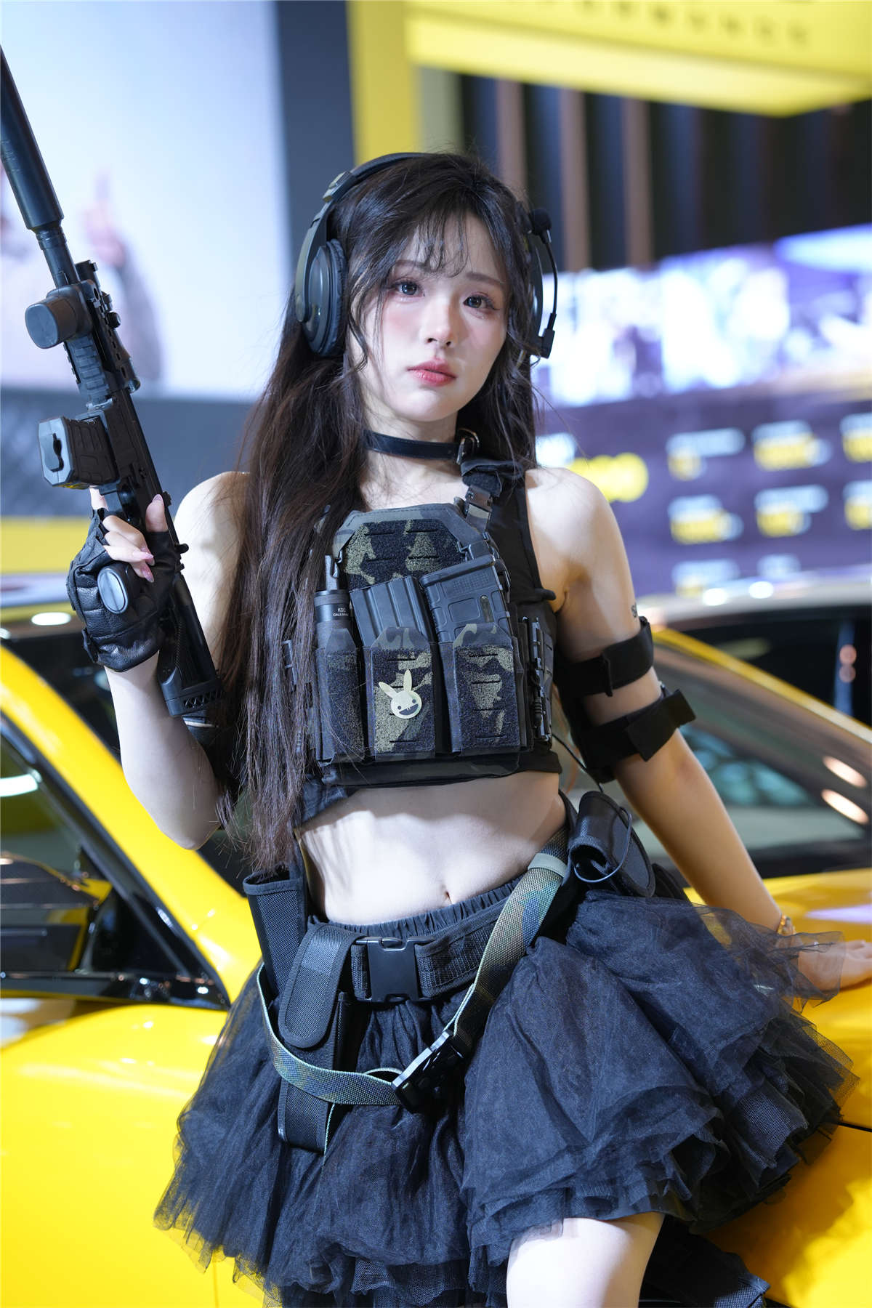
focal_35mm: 101
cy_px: 654
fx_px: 3669
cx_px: 436
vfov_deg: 20.2
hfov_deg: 13.6
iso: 500
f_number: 3.5
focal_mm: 101
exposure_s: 1/160
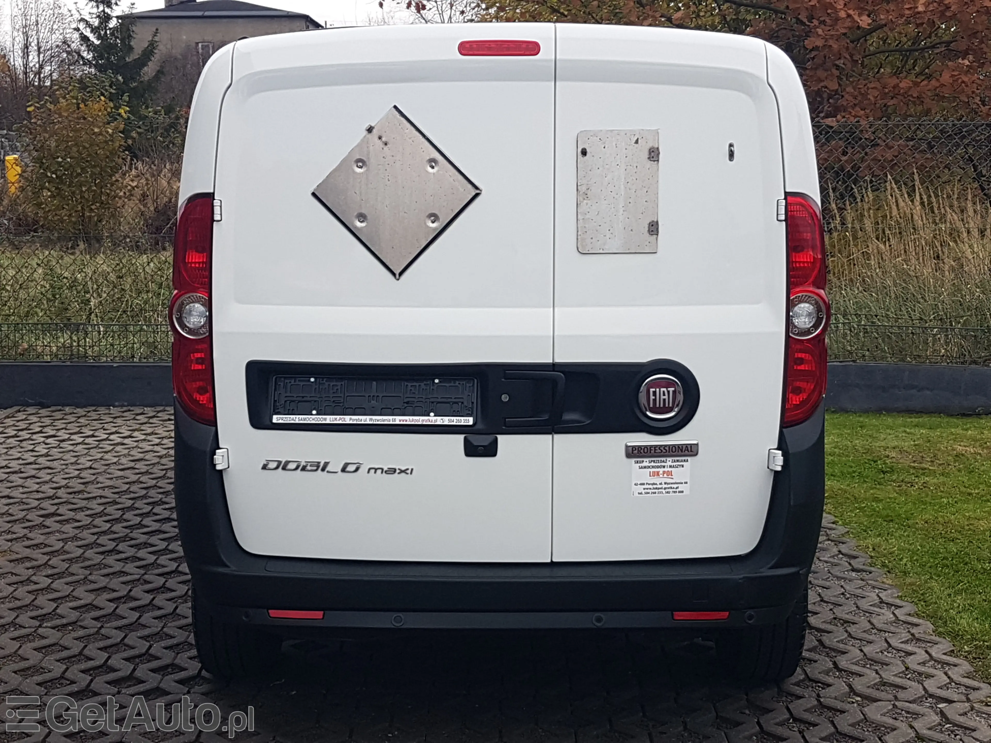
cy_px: 372
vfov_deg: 53.1
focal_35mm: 26
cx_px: 496
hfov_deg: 67.3
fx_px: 744
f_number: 1.7
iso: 40
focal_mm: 4.2
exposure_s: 1/526
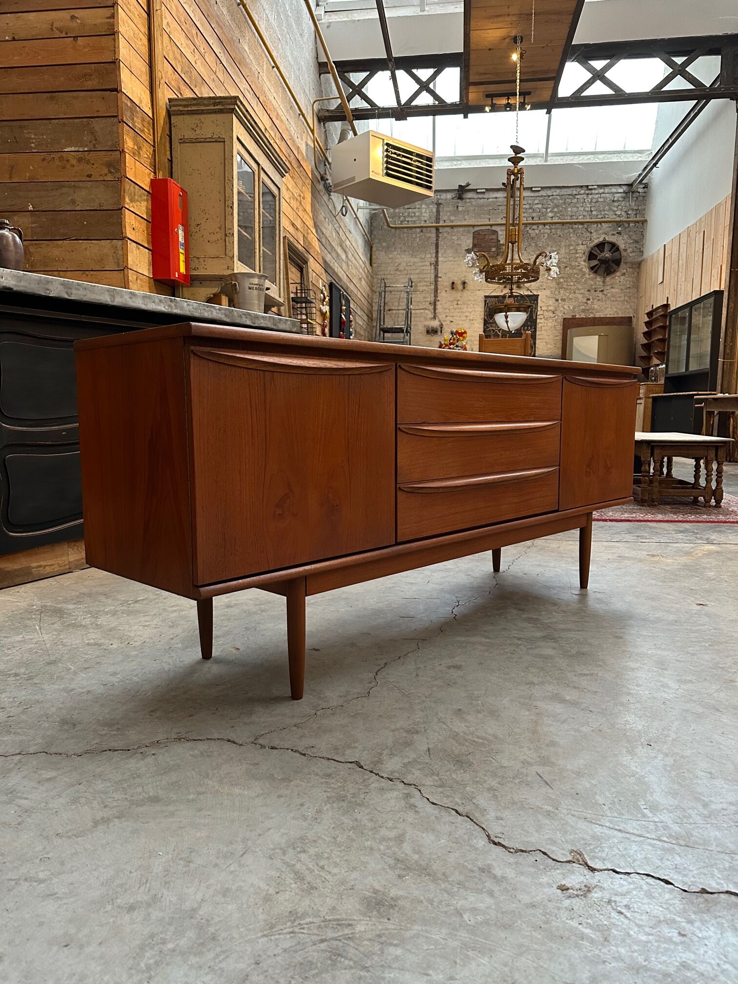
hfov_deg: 56.8
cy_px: 492
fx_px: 682
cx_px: 369
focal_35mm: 24
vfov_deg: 71.6
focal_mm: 6.86
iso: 400
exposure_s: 1/60
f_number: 1.78
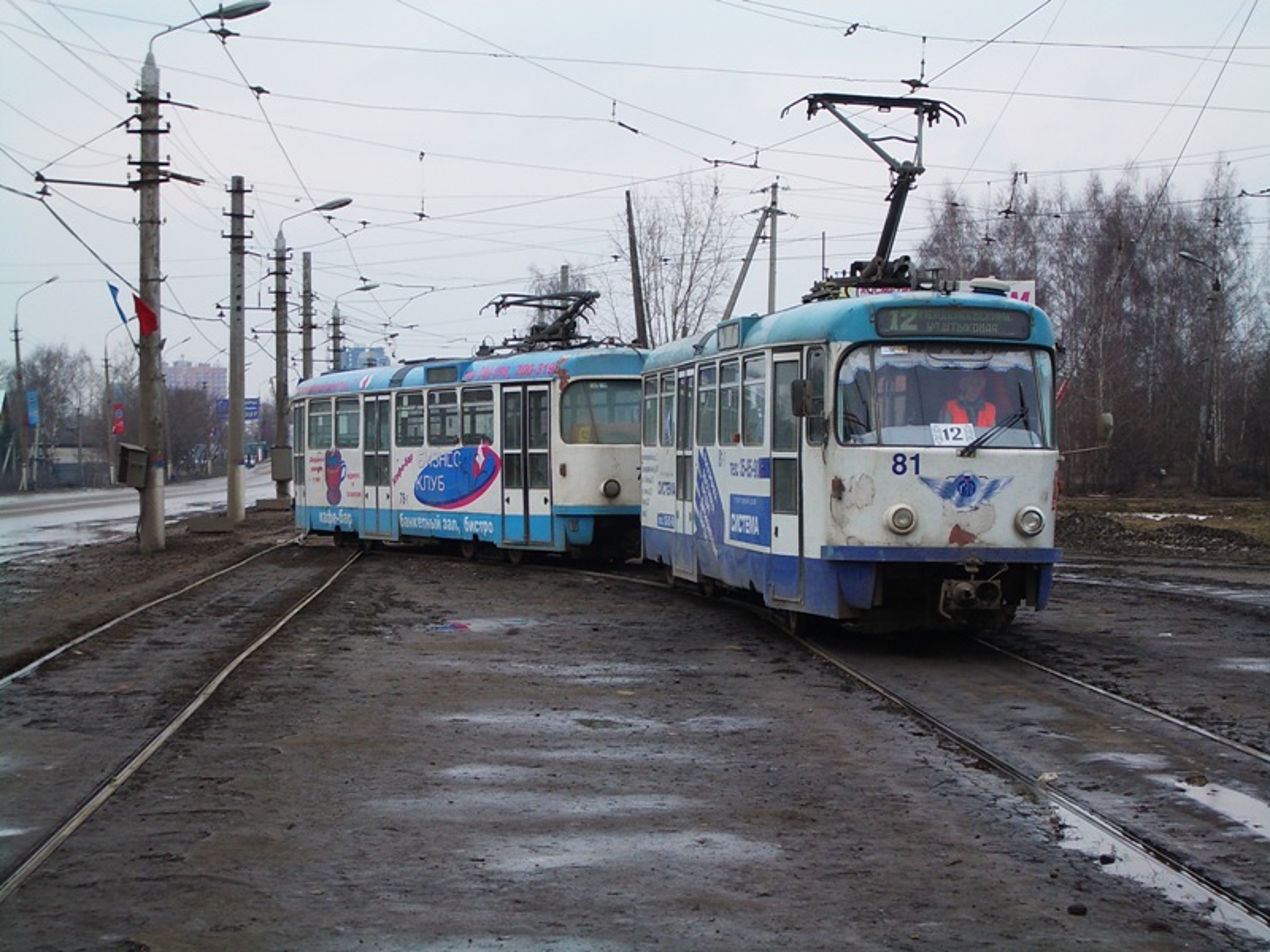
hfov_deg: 26.3
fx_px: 2715
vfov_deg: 19.9
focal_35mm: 74
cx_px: 635
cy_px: 476
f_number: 3.9
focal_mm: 12.2
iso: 80
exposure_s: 1/80
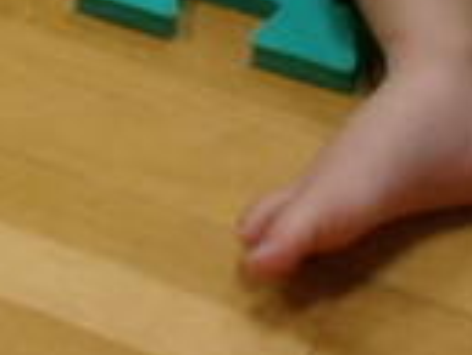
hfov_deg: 7.1
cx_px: -77
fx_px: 3794
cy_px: -970
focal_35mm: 278
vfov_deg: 4.9
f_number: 4.5
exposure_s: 1/34
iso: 127
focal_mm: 6.4
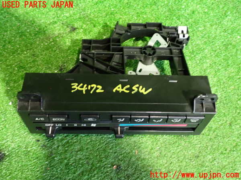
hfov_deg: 51.4
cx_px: 120
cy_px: 90
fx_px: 251
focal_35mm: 36
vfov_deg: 39.7
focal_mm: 6.37
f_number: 2.5
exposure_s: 1/15
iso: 800
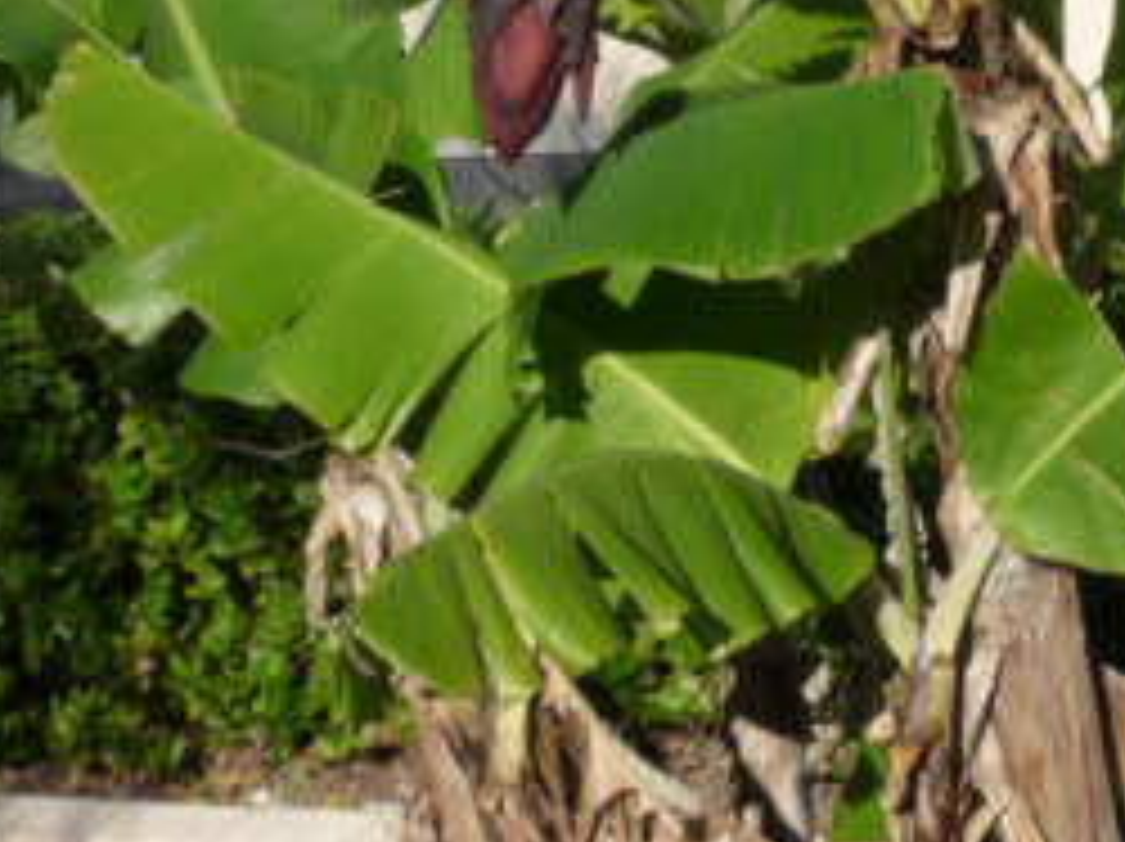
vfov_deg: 12.0
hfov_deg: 15.5
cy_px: 243
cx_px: 1336
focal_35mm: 123
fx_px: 3994
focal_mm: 5
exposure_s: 1/1300
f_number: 3.4
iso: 100
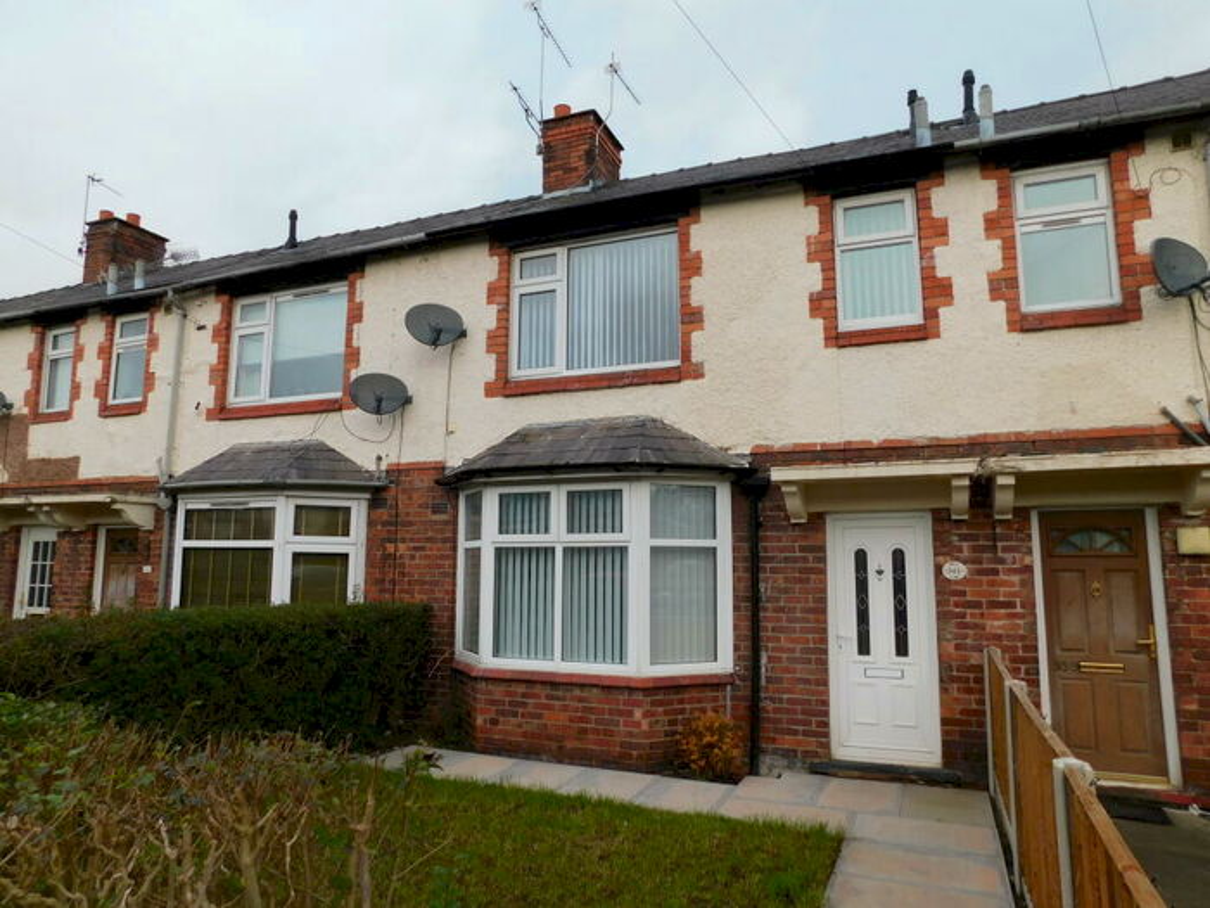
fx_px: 804
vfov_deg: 58.9
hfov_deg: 73.9
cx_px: 605
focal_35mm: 23
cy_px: 454
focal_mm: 4
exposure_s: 1/400
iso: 125
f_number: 3
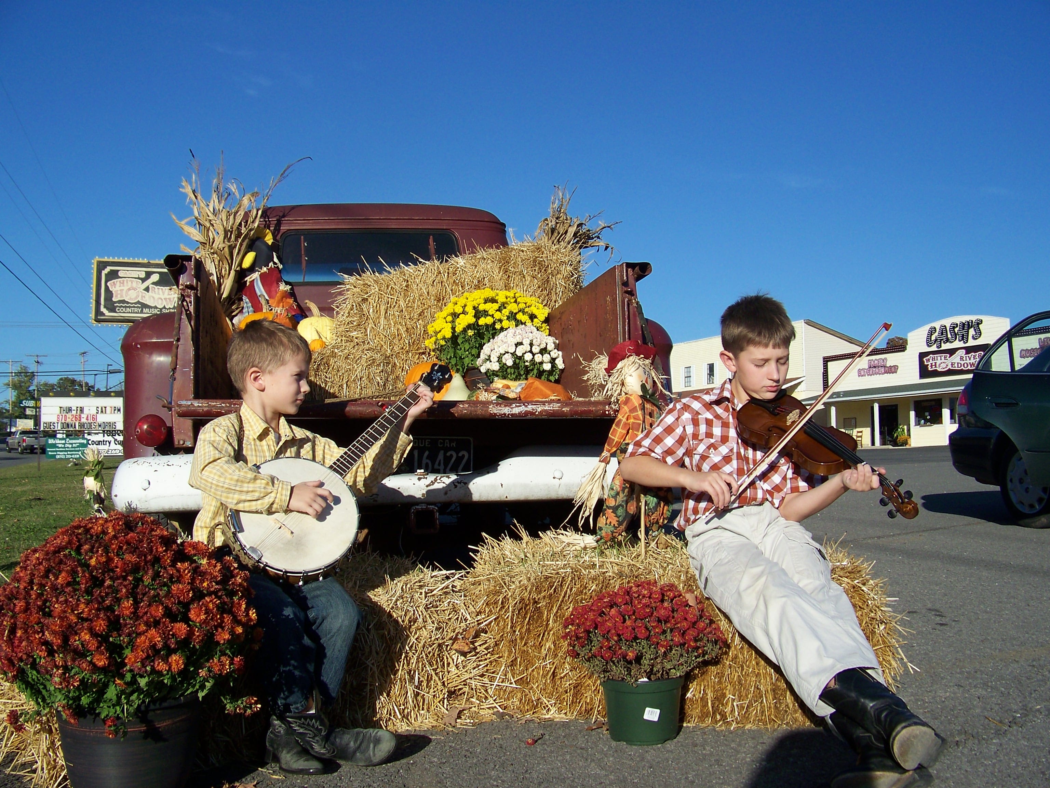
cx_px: 525
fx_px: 1092
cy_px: 394
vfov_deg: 39.7
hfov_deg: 51.4
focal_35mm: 36
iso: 64
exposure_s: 1/640
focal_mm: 5.85
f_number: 4
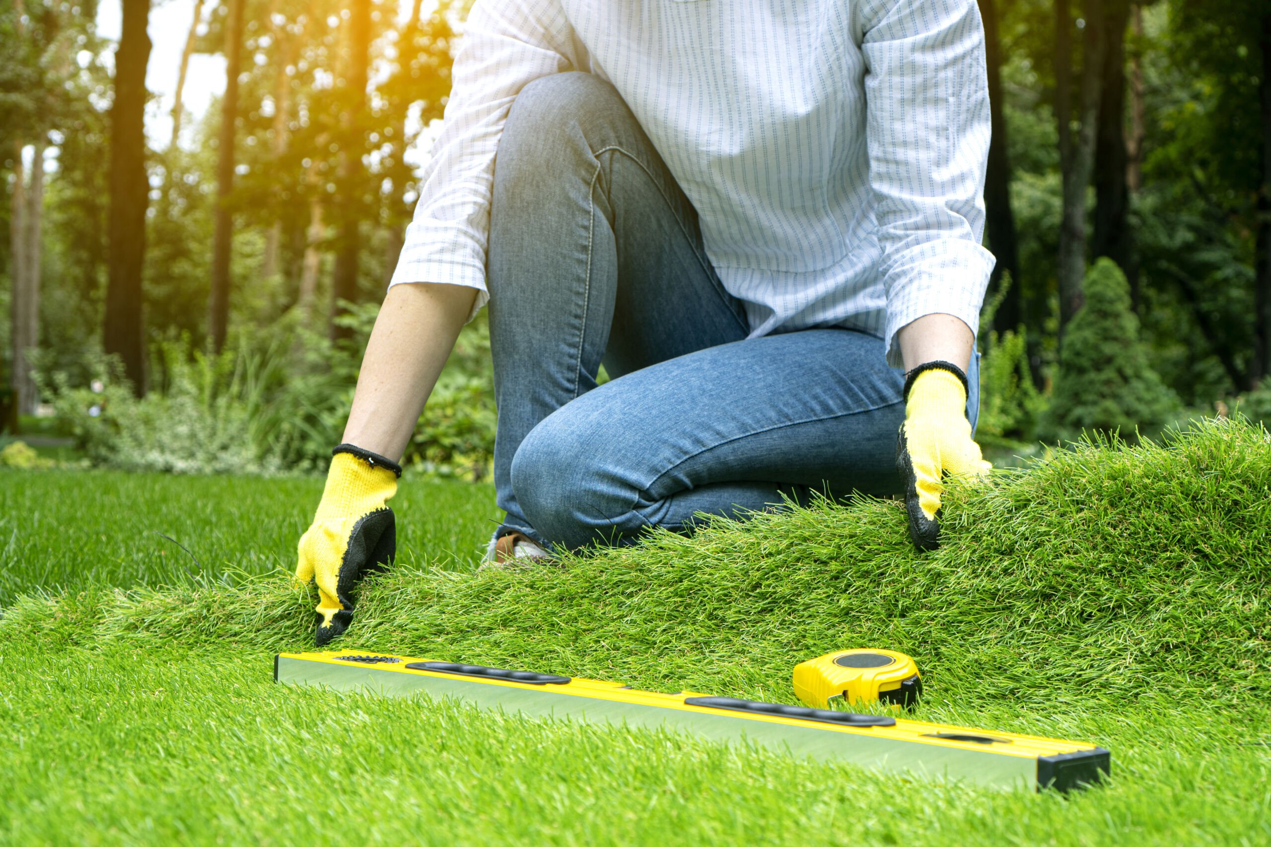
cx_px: 636
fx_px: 1854
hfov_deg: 37.8
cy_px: 424
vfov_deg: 25.8
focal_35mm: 52
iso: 100
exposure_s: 1/160
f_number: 5
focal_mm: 35
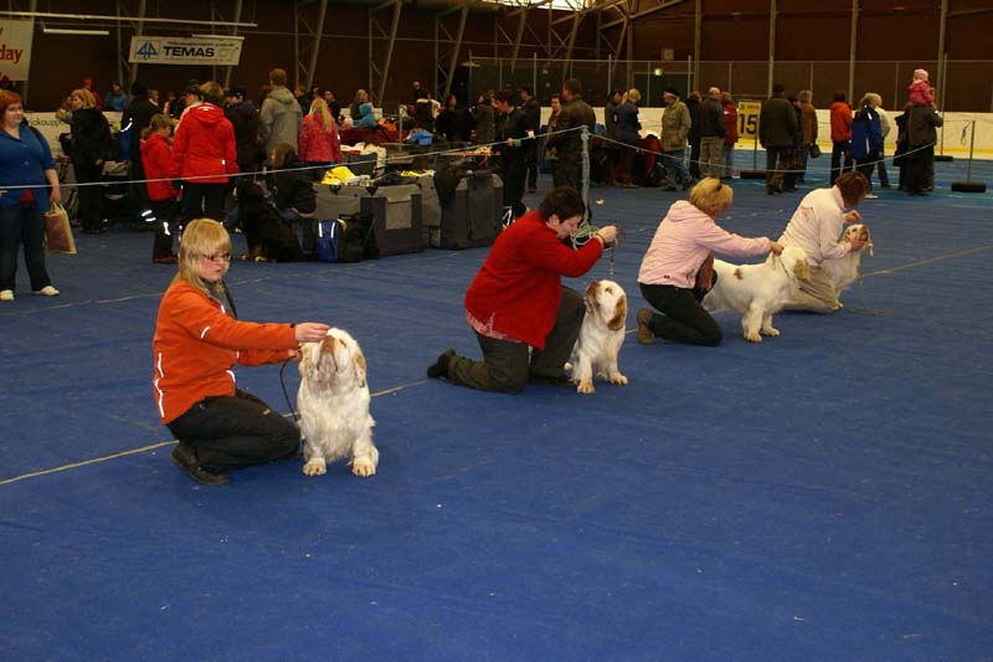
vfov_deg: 29.9
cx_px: 496
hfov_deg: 43.6
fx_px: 1241
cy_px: 331
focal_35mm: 45
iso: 400
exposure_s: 1/60
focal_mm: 30
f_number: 5
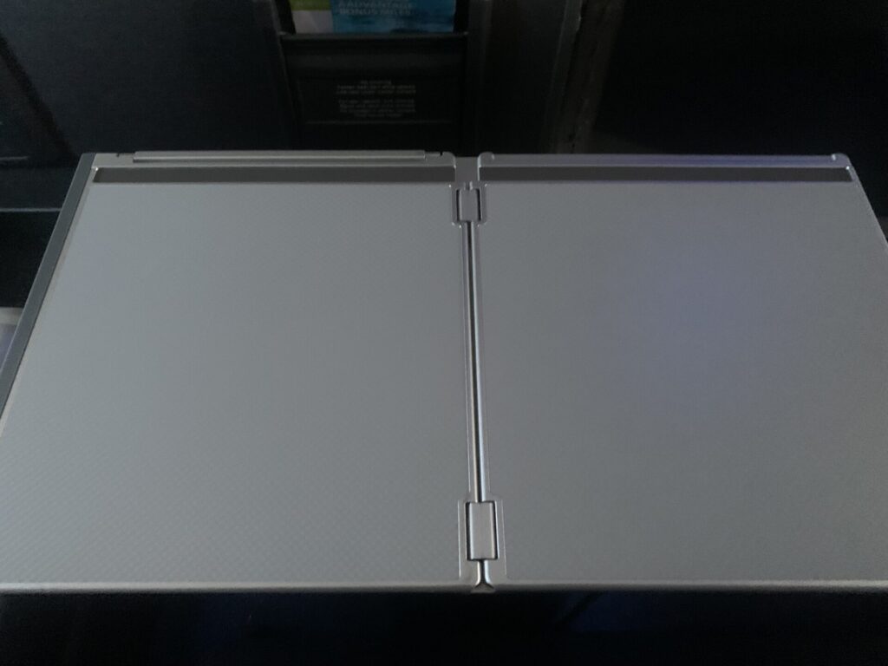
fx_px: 667
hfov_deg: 67.3
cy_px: 333
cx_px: 444
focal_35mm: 26
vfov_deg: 53.1
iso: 640
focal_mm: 4.25
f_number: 1.8
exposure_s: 1/19
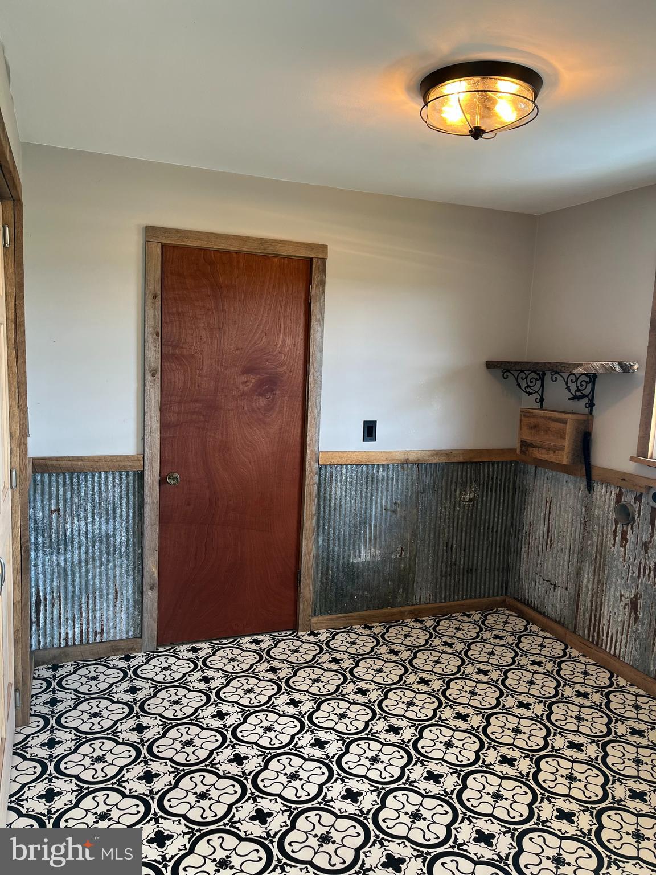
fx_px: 657
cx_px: 328
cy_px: 438
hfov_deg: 53.1
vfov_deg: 67.3
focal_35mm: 26
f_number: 1.6
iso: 80
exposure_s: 1/60
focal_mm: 5.1
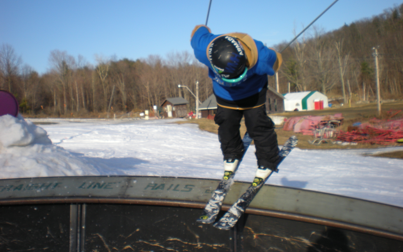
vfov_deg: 31.2
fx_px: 450
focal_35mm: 41
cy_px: 127
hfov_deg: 48.2
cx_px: 202
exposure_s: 1/390
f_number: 4.6
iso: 64
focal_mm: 6.3
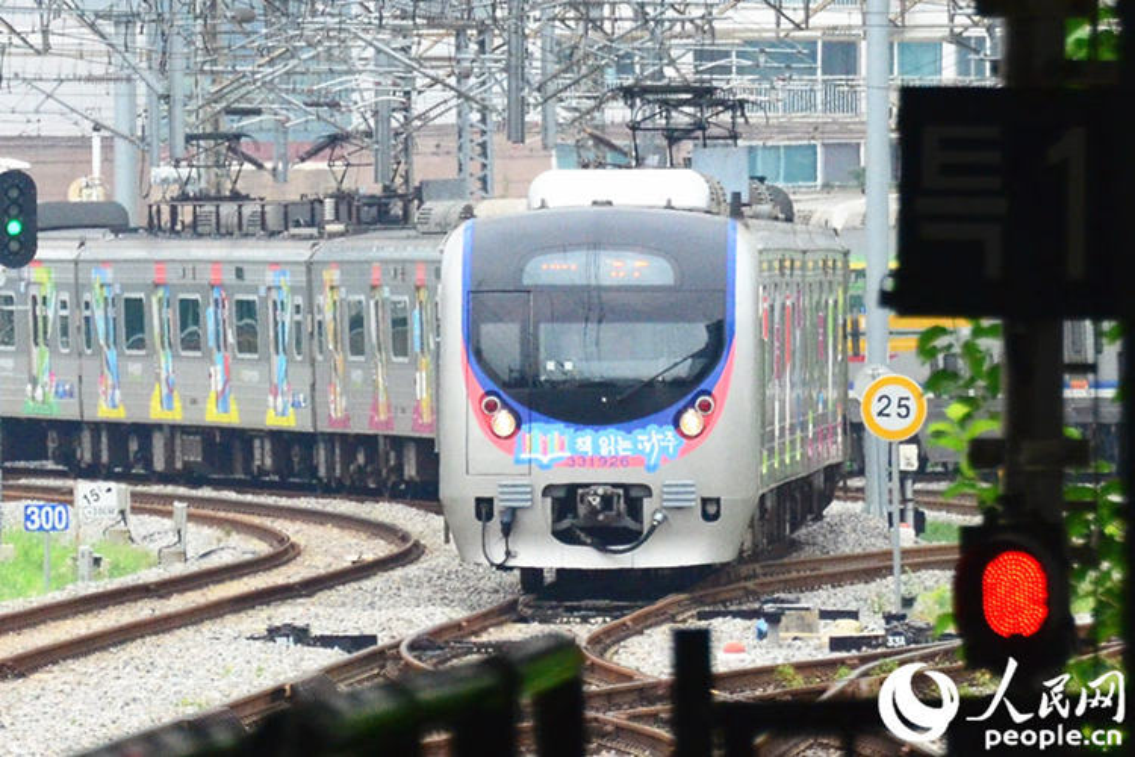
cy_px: 378
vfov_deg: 5.1
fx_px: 8512
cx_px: 568
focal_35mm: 270
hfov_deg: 7.6
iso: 1600
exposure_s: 1/2500
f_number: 6.3
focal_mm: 180
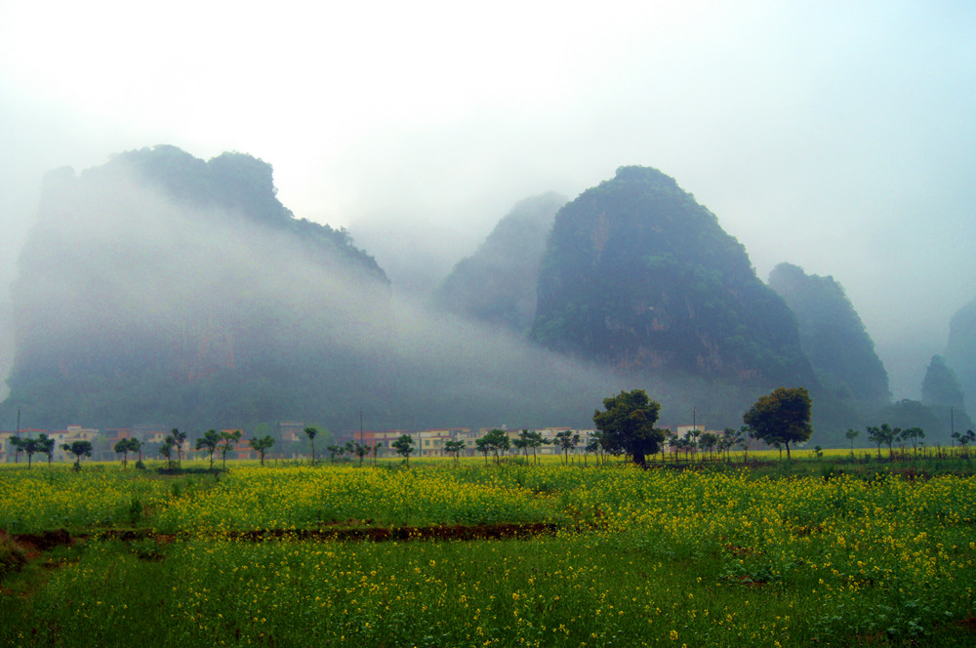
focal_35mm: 36
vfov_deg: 36.8
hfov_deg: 53.2
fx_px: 975
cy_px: 324
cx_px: 488
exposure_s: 1/200
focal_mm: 24
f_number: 4.5
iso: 100
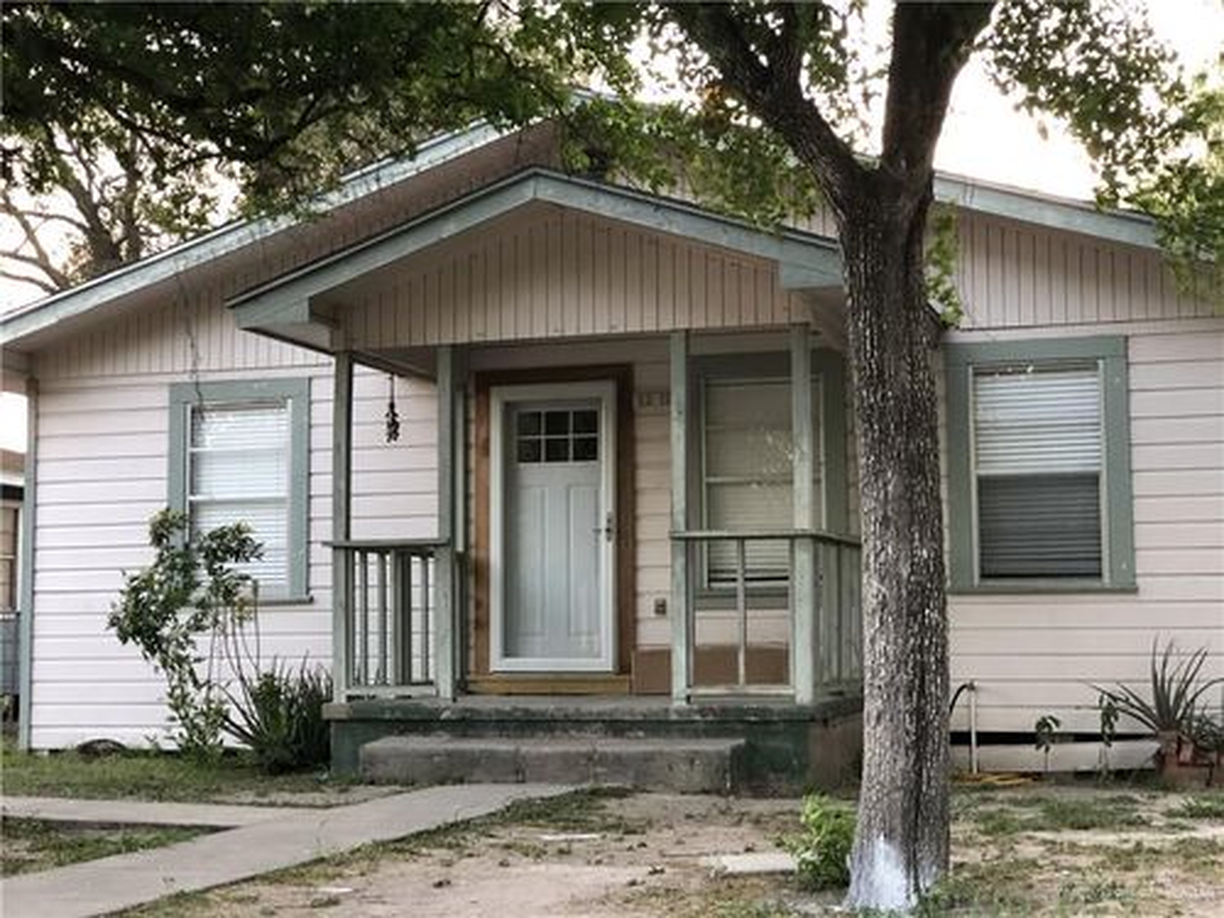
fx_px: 2015
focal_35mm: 57
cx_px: 612
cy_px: 459
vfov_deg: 25.7
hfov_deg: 33.8
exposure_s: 1/60
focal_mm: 6.6
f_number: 2.8
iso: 250
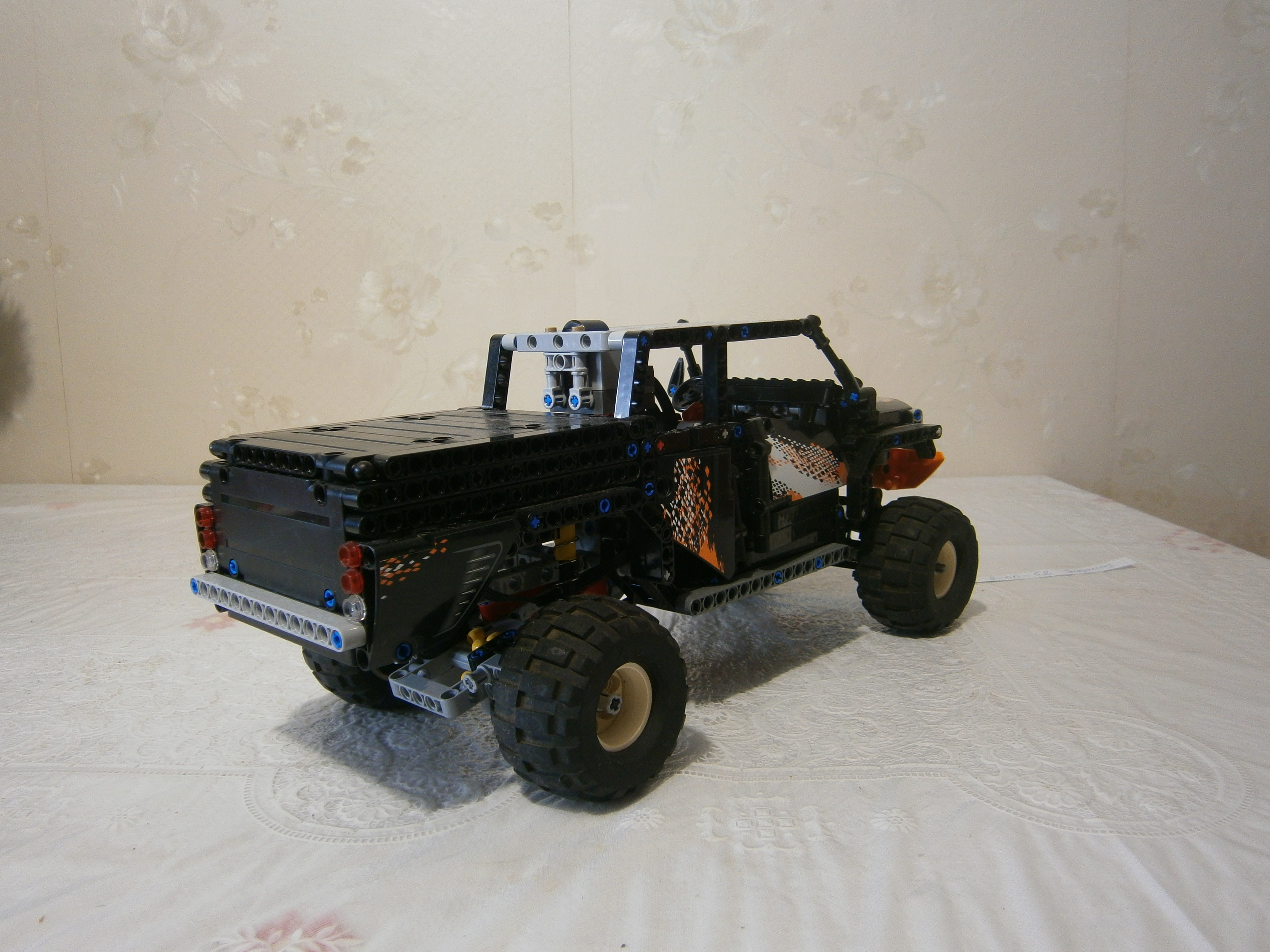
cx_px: 635
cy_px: 476
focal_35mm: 26
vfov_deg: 53.1
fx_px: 954
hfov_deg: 67.3
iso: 125
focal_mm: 4.7
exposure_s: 1/4
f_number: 2.8
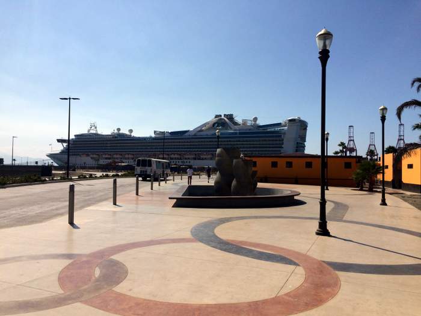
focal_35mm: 29
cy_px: 158
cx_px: 210
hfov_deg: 61.7
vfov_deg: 48.2
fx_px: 353
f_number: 2.2
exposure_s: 1/6849
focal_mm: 4.15
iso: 32
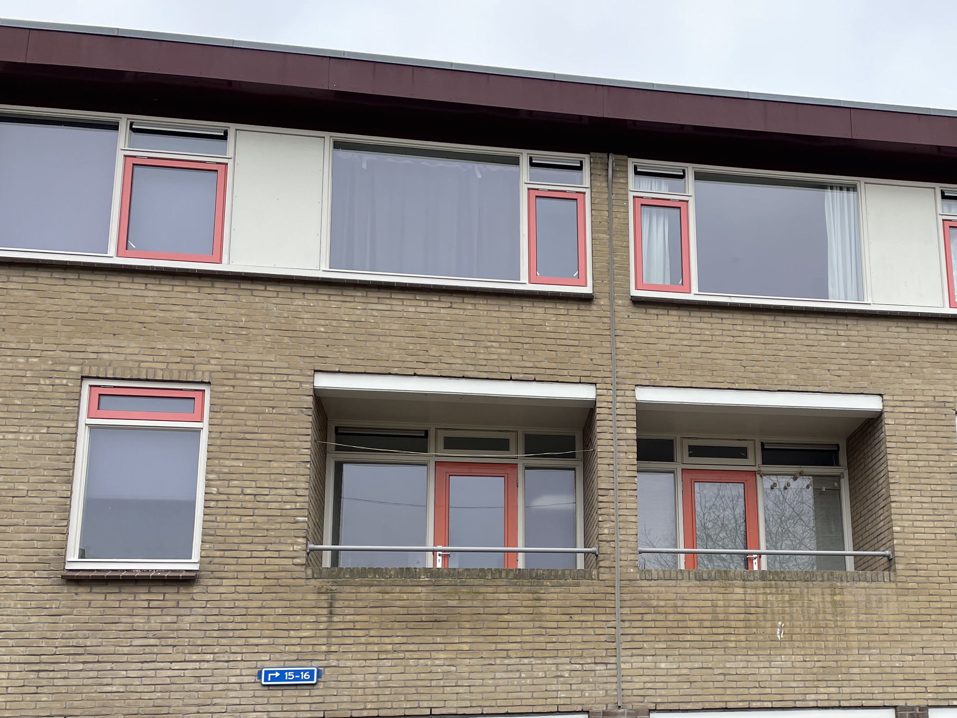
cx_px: 705
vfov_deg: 35.2
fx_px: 1106
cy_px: 541
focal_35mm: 40
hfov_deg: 45.4
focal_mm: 4.2
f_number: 1.6
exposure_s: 1/543
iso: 32
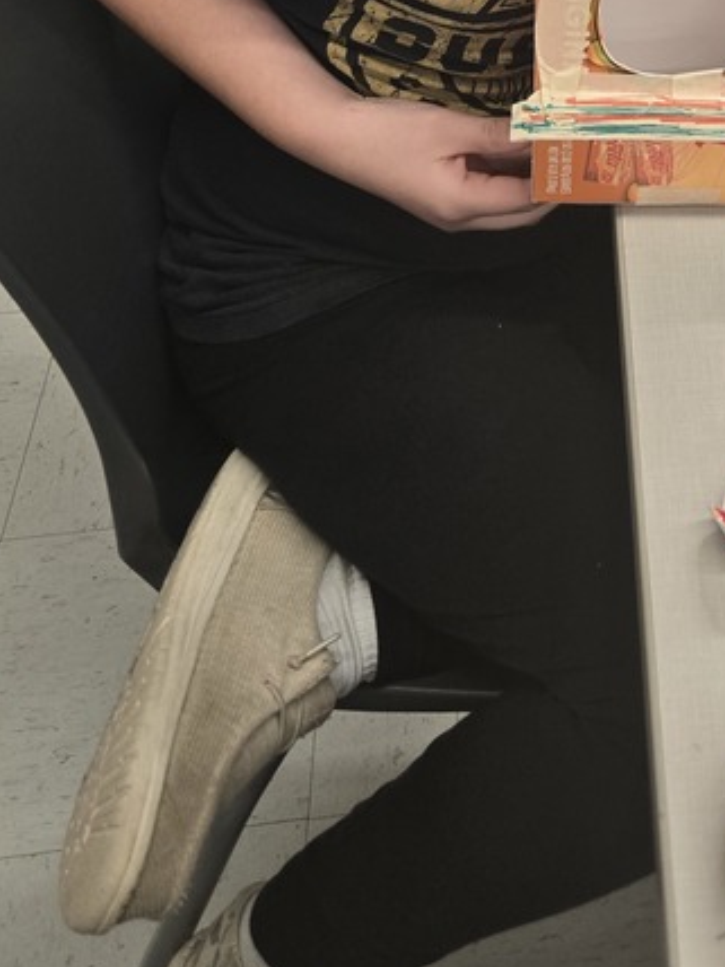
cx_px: 684
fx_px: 1536
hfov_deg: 25.5
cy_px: -52
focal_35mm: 55
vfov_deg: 31.6
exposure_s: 1/180
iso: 200
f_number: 1.8
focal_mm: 5.4
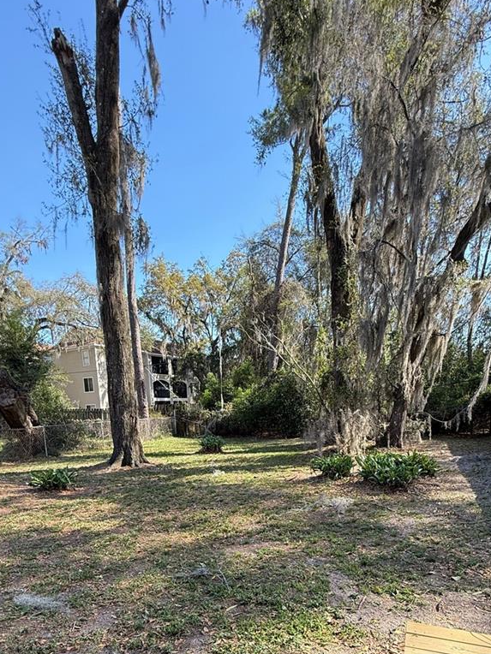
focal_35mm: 22
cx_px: 255
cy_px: 490
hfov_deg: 61.1
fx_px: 416
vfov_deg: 71.2
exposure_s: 1/433
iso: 64
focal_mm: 2.22
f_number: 2.2
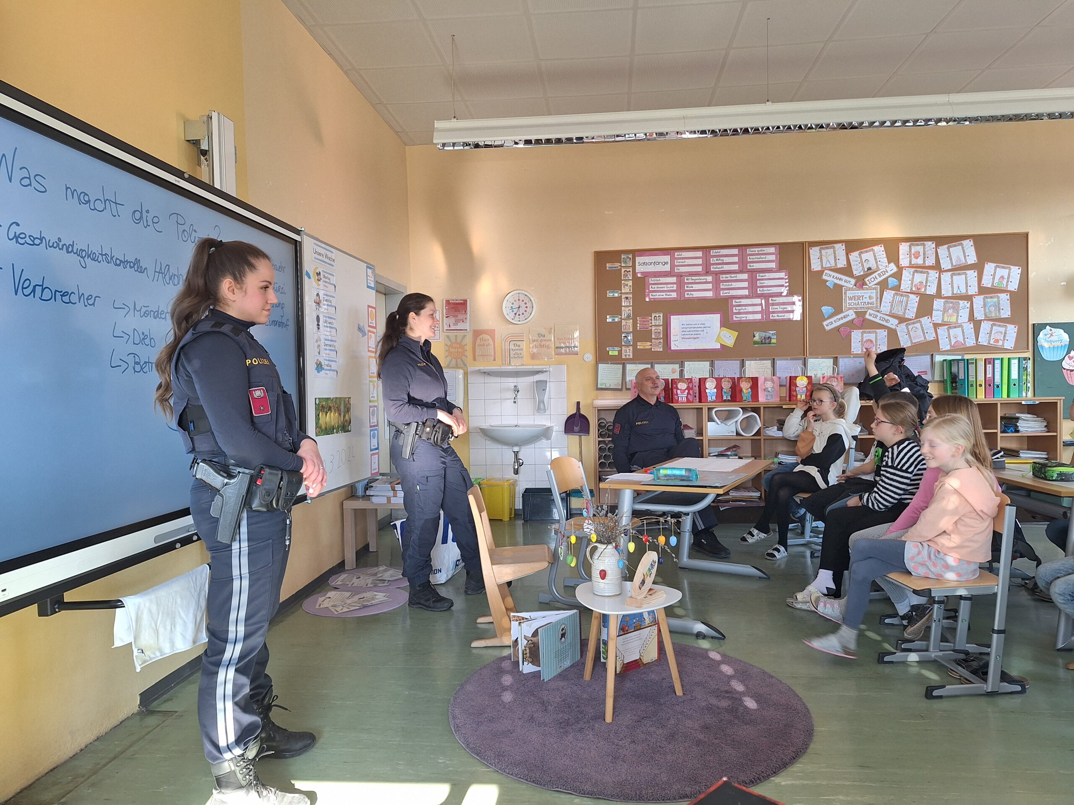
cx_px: 537
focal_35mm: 23
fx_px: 714
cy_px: 402
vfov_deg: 58.9
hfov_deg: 73.9
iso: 64
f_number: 1.8
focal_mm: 5.54
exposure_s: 1/50
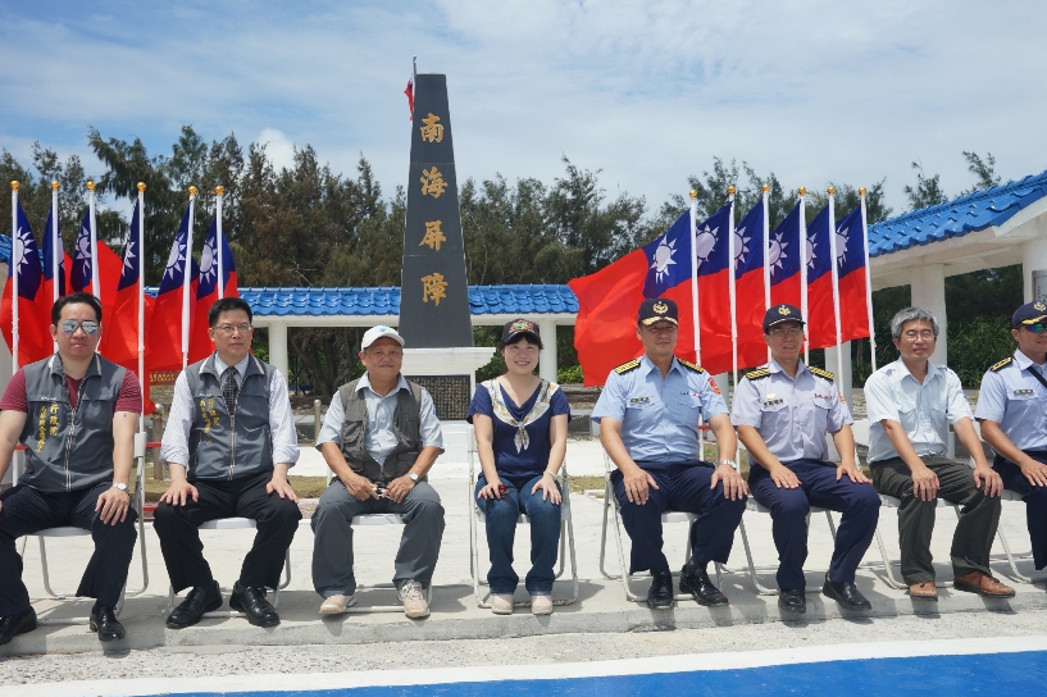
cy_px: 340
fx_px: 1047
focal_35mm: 36
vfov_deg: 36.8
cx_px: 518
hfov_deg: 53.1
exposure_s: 1/250
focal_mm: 35
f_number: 8
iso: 100
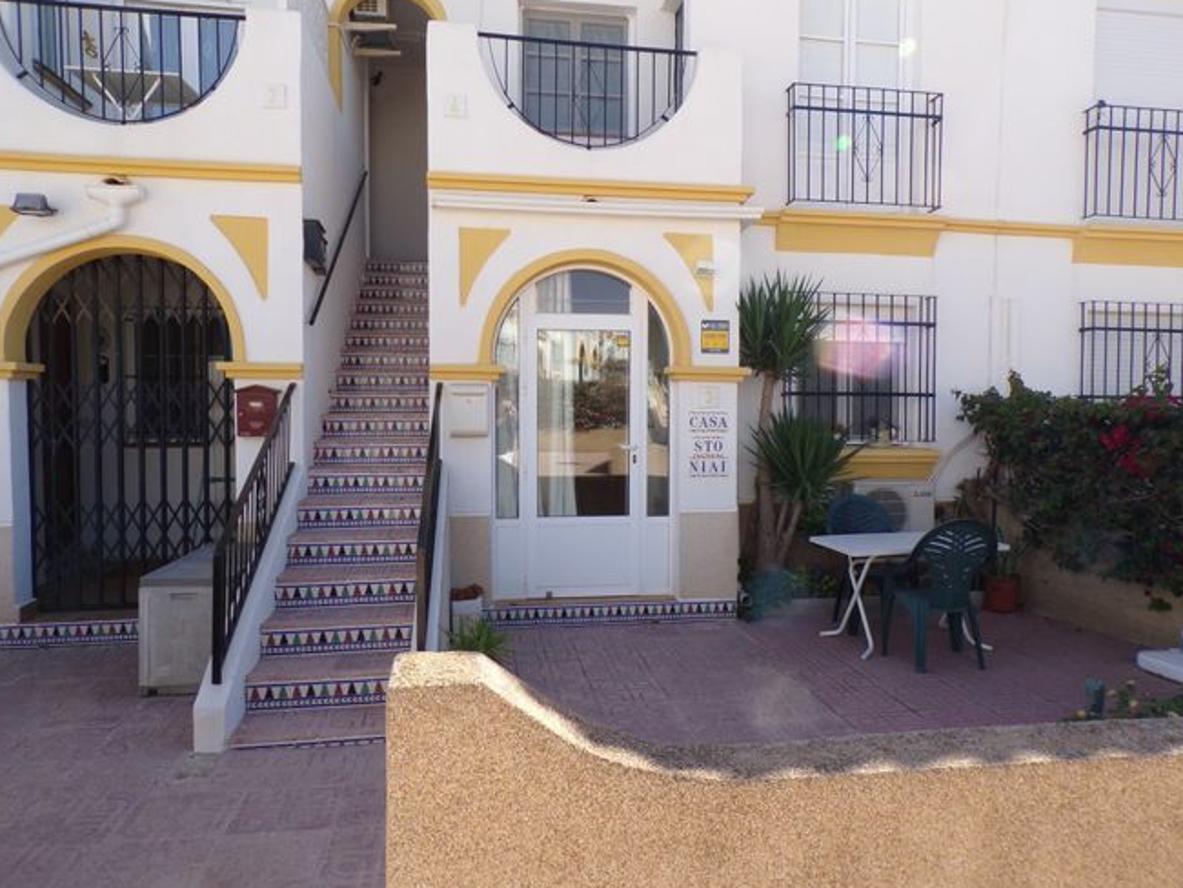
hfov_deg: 67.2
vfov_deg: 53.1
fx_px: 889
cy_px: 428
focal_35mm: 26
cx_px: 620
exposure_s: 1/160
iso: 80
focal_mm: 4.3
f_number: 5.8
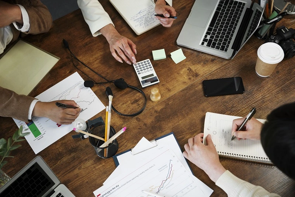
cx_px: 148
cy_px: 98
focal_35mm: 45
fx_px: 369
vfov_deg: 29.9
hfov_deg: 43.6
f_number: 4
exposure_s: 1/125
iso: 320
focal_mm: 45
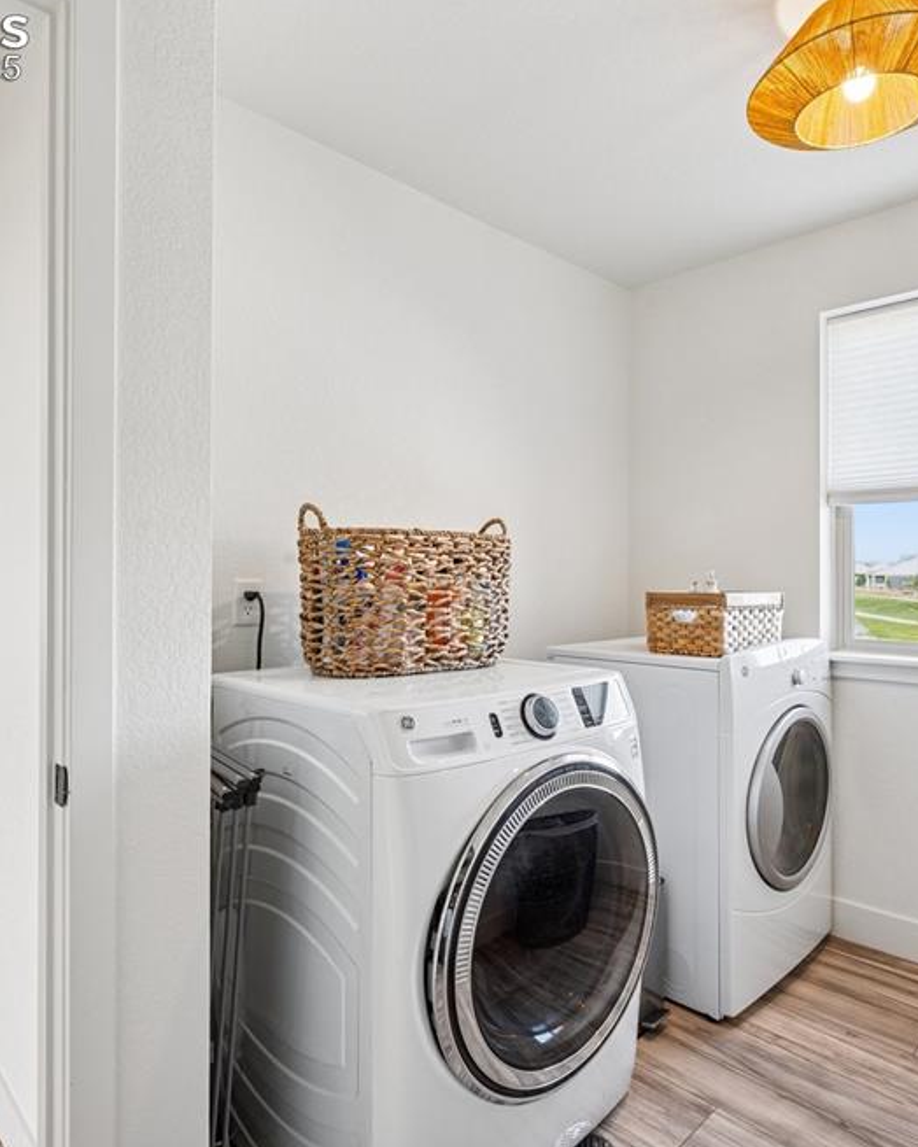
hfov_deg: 62.2
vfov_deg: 75.0
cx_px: 575
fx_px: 747
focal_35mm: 22
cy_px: 581
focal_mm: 15
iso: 100
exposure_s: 1/1.25
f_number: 11
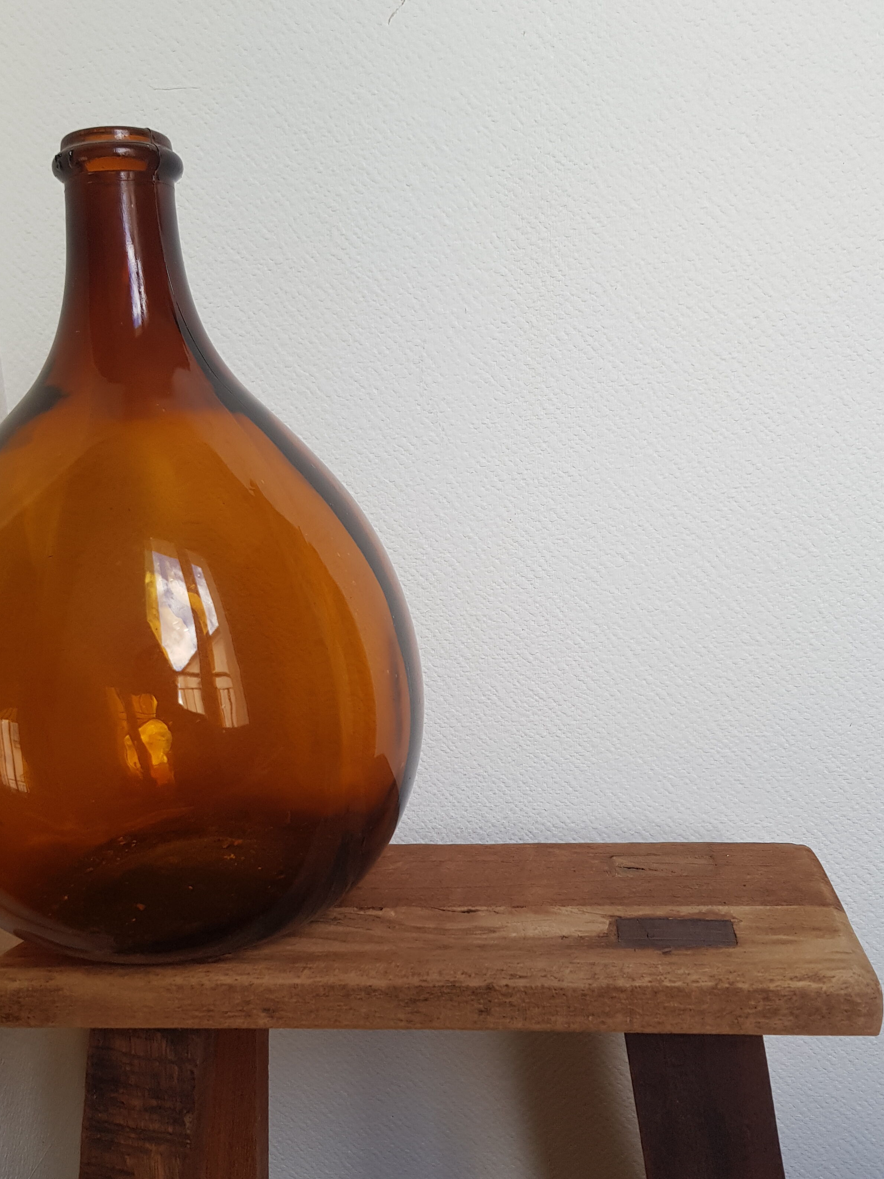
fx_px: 1124
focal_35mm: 33
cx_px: 377
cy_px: 724
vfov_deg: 54.8
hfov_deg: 42.8
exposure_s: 1/120
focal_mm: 4.2
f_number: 1.7
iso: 64
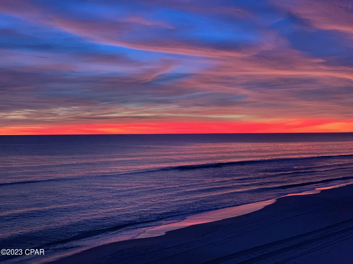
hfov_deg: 36.8
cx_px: 176
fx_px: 530
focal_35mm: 52
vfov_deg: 28.0
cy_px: 132
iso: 640
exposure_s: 1/30
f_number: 2.4
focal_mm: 6
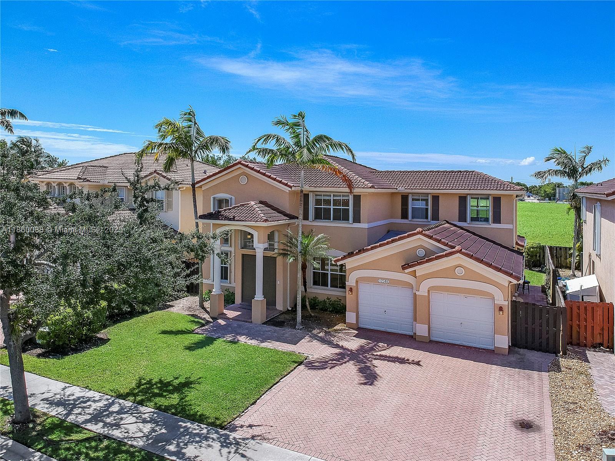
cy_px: 230
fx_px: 444
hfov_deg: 69.4
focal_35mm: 25
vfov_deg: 54.9
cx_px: 308
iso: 100
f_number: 2.6
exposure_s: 1/1250
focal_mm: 4.49
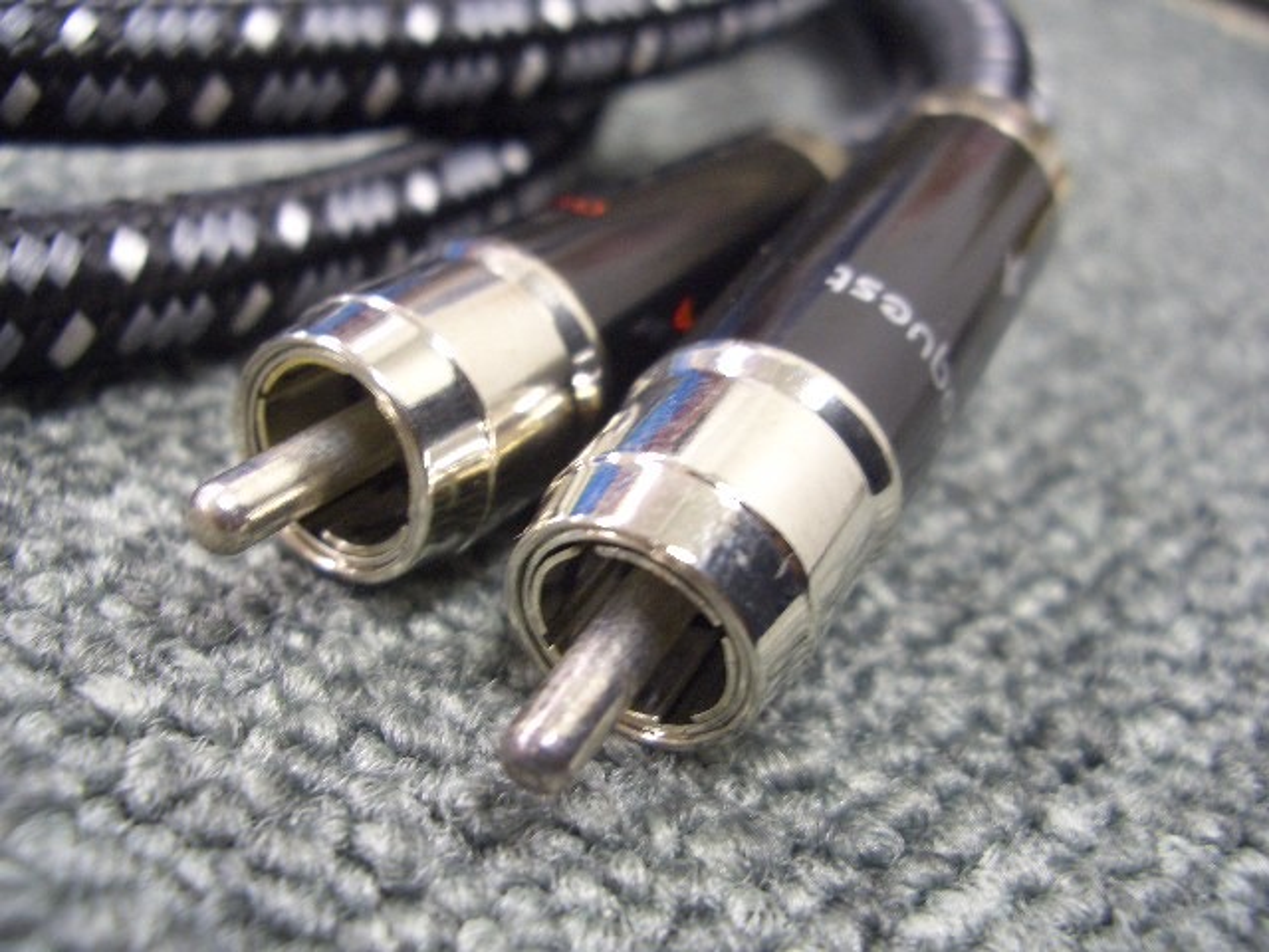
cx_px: 634
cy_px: 476
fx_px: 1283
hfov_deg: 52.6
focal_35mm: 35
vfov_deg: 40.7
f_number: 2.6
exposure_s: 1/13
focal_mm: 5.8
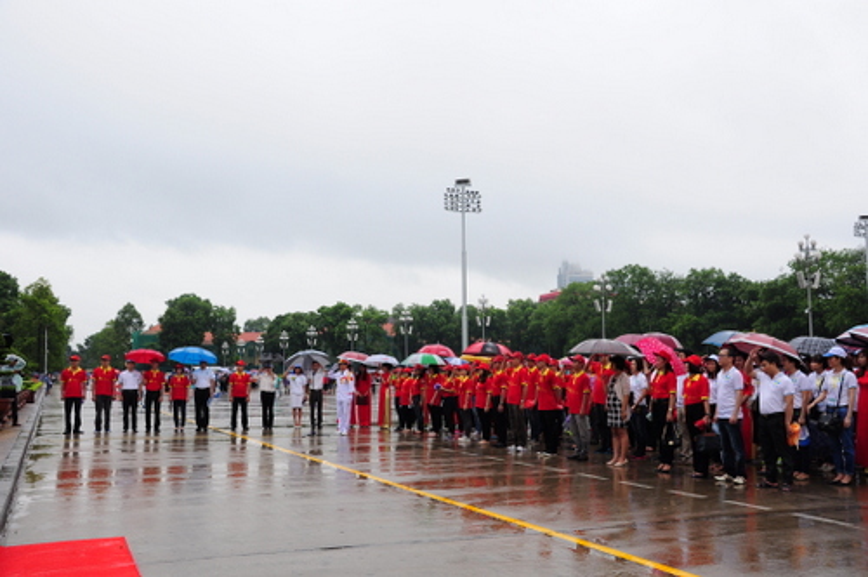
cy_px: 288
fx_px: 867
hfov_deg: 53.2
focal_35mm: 36
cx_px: 434
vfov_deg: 36.8
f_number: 8
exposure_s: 1/250
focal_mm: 24
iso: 400
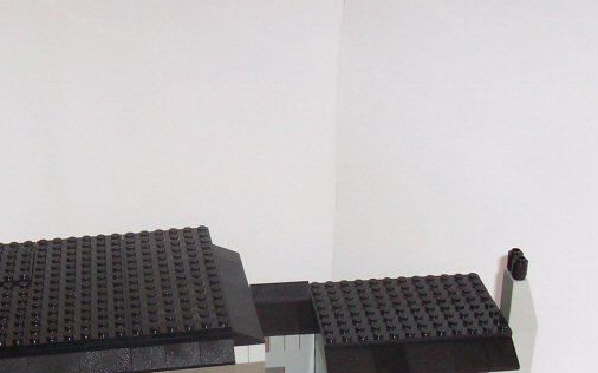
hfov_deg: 32.8
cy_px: 322
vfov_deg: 20.6
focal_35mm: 62
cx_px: 219
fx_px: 1010
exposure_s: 1/90
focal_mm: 5.6
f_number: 2.8
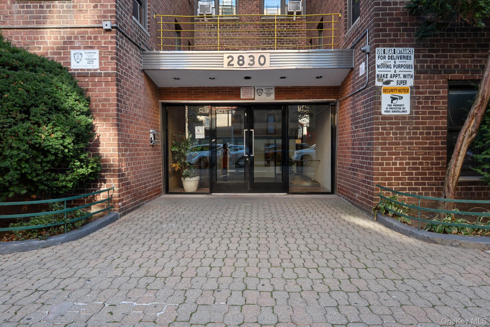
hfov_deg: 81.2
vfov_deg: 59.5
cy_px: 164
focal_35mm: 21
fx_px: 286
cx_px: 245
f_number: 10
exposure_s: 1/25
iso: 320
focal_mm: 14
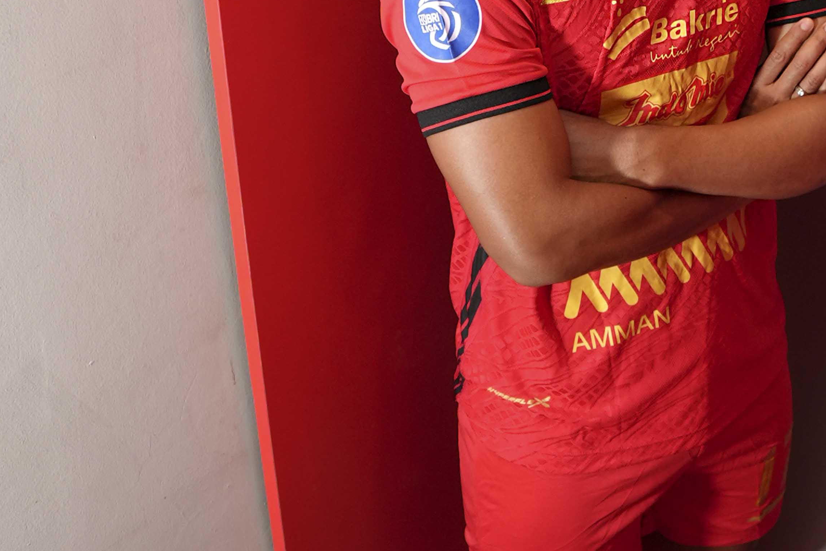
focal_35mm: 42
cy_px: 99
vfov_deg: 31.0
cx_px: 1029
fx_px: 964
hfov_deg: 35.0
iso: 500
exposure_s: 1/250
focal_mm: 16
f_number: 2.8
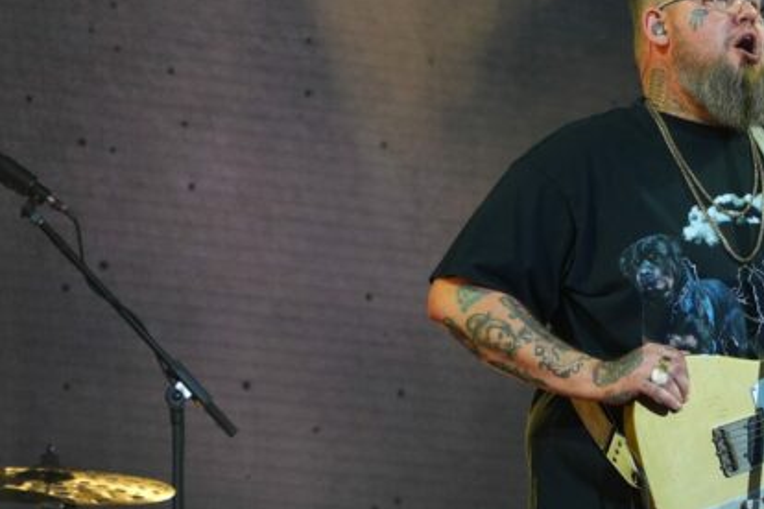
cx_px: 679
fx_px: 6089
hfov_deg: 7.2
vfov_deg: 4.8
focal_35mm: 287
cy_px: 112
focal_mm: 103
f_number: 5.6
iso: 640
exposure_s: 1/160
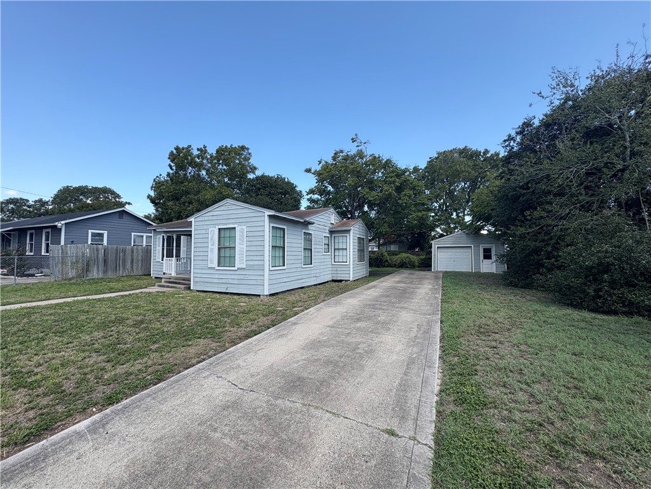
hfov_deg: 102.1
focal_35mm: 14
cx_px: 326
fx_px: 263
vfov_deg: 85.7
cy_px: 244
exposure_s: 1/849
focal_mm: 2.22
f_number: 2.2
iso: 40
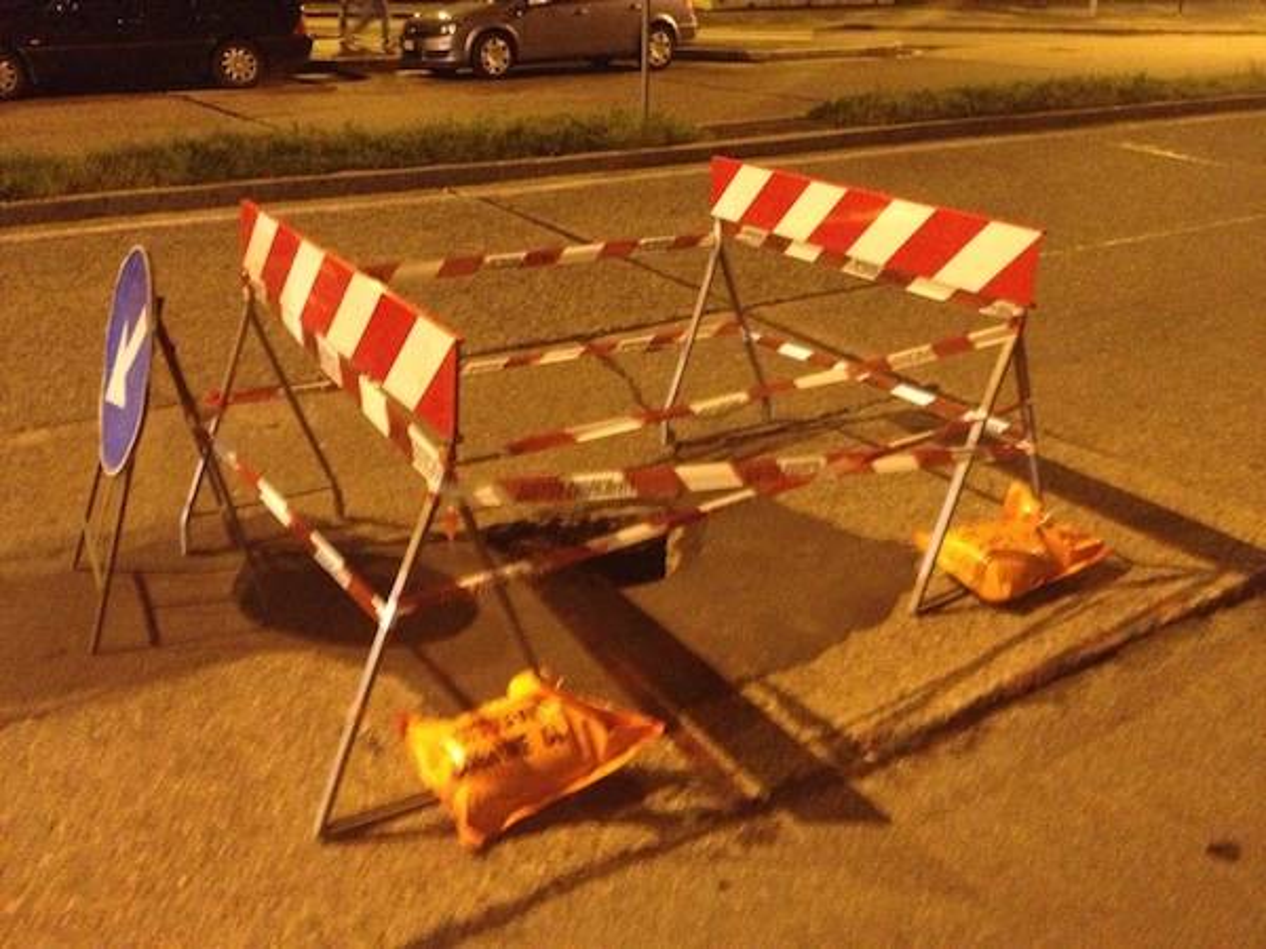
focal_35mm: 35
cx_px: 633
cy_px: 474
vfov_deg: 40.7
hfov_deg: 52.6
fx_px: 1280
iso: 800
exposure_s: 1/15
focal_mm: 4.28
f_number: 2.4
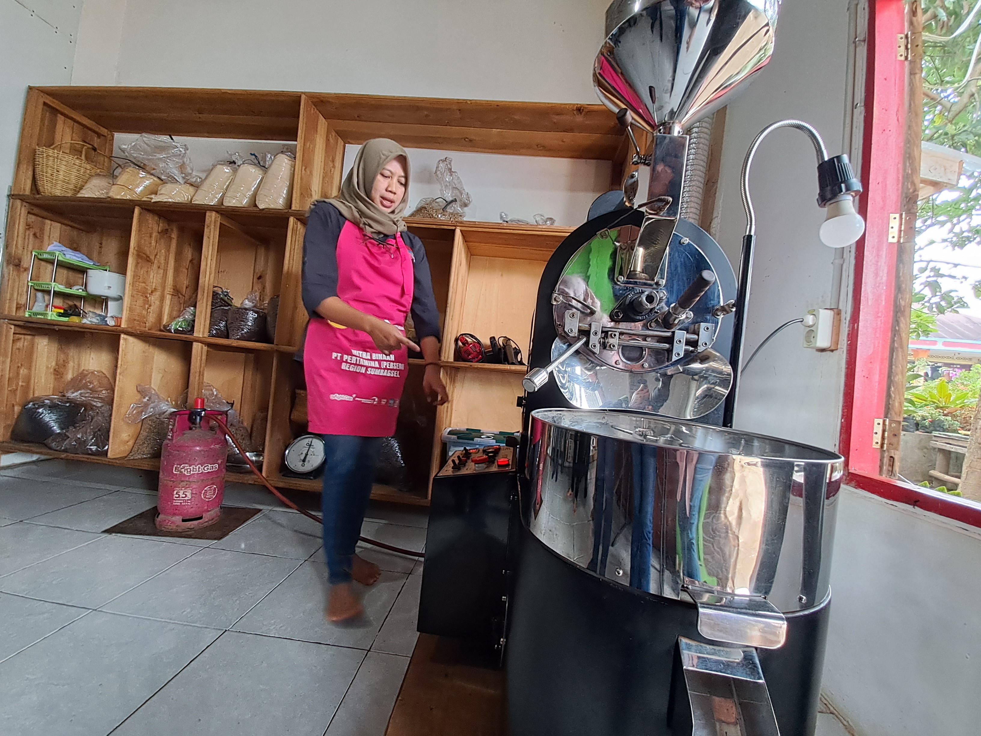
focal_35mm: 13
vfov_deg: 89.9
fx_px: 368
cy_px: 368
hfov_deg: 106.2
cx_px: 490
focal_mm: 1.42
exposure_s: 1/50
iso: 125
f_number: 2.2
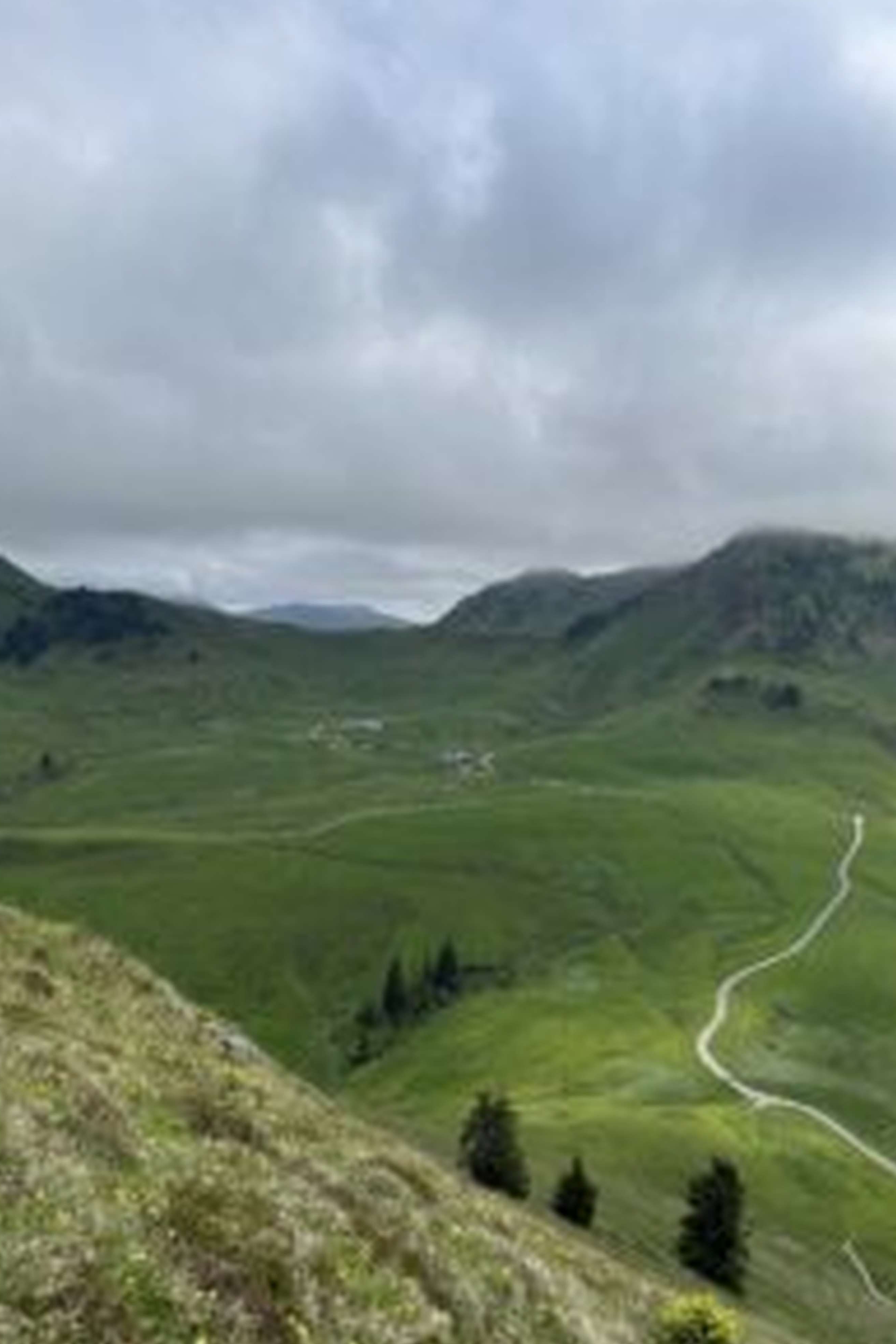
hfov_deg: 46.3
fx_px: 1045
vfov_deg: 65.5
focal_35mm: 28
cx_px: 496
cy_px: 665
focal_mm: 5.1
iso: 50
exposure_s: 1/6897
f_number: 1.6
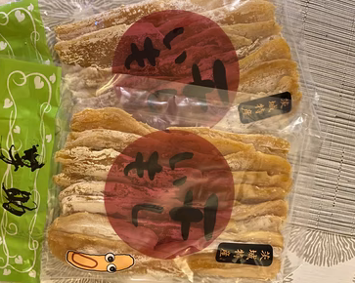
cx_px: 169
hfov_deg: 62.2
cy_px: 142
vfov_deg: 51.5
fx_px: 294
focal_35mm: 28
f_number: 1.8
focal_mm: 4.25
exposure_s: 1/25
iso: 800
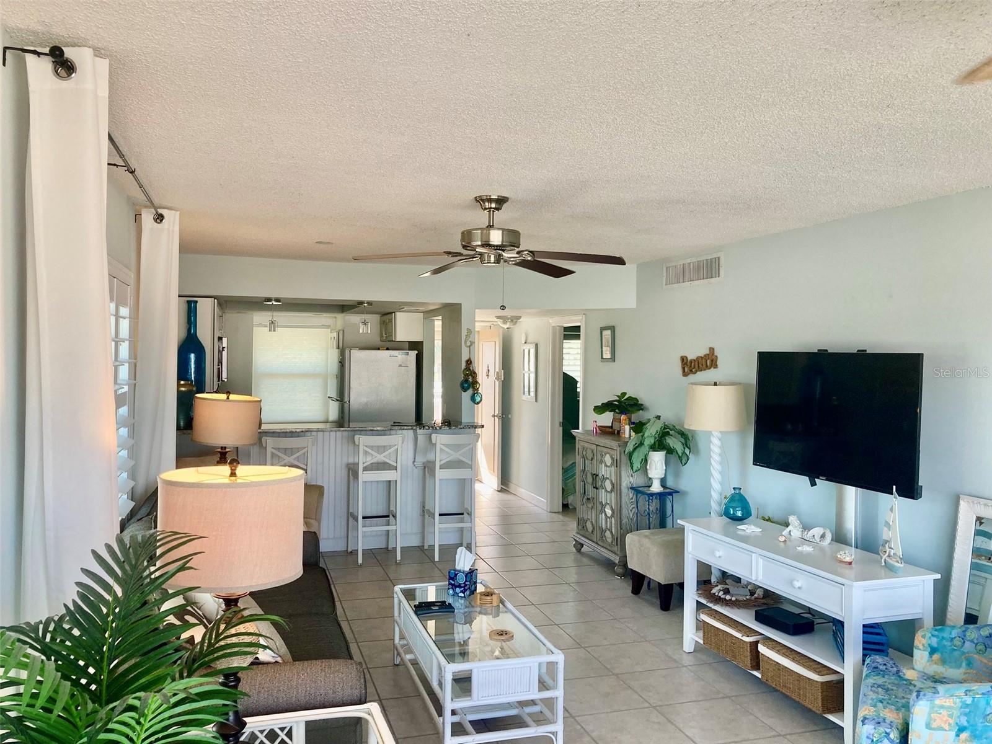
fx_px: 802
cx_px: 496
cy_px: 372
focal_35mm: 28
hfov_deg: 63.4
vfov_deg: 49.7
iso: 50
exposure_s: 1/120
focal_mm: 3.99
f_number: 1.8
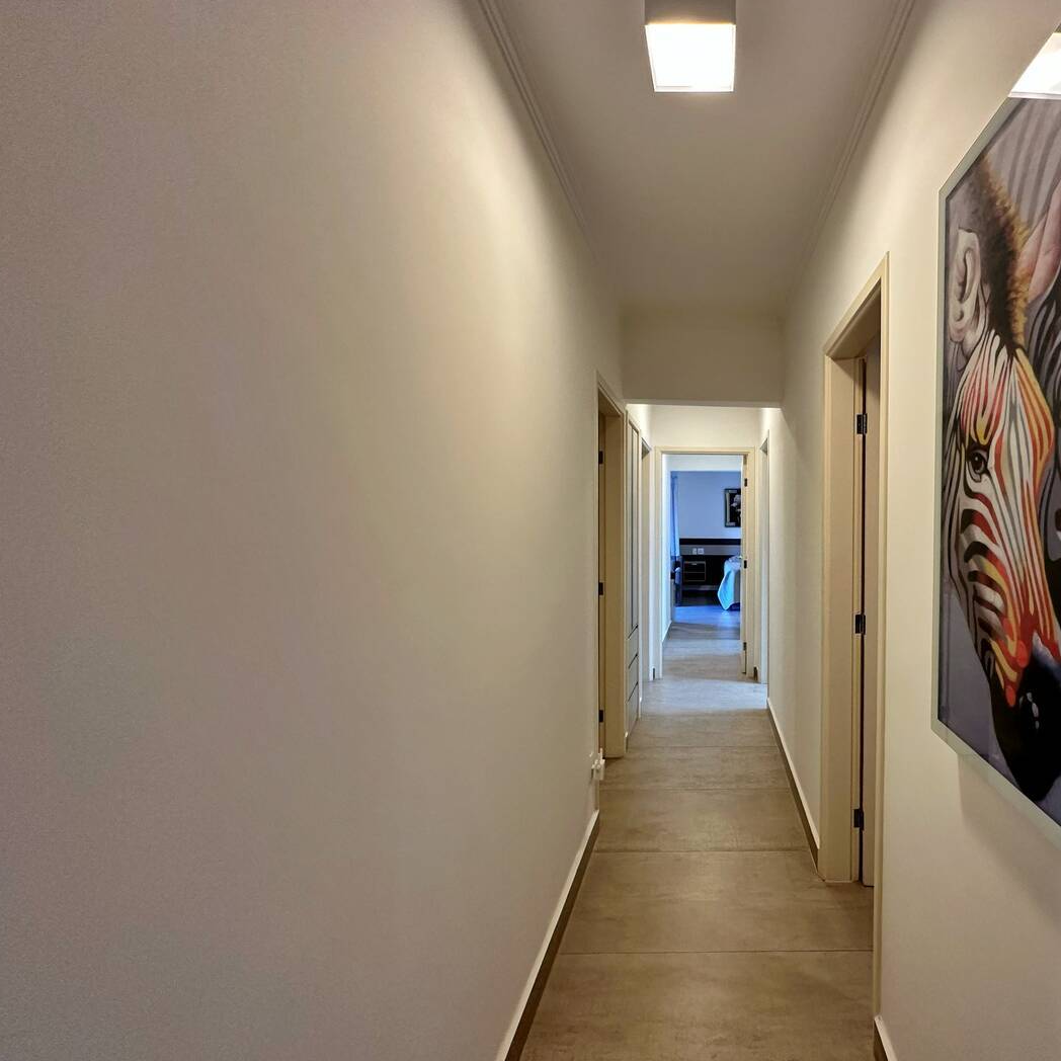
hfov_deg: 80.7
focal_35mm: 17
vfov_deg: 84.0
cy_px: 539
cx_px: 721
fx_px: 590
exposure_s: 1/120
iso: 250
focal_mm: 2.22
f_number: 2.2
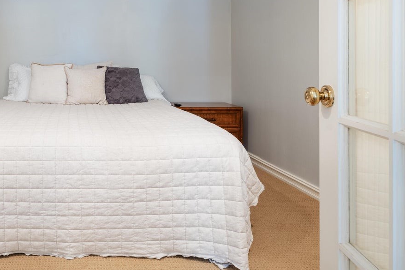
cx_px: 77
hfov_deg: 59.9
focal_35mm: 28
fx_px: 315
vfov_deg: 44.9
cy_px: 69
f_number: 9
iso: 200
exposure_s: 5
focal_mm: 16
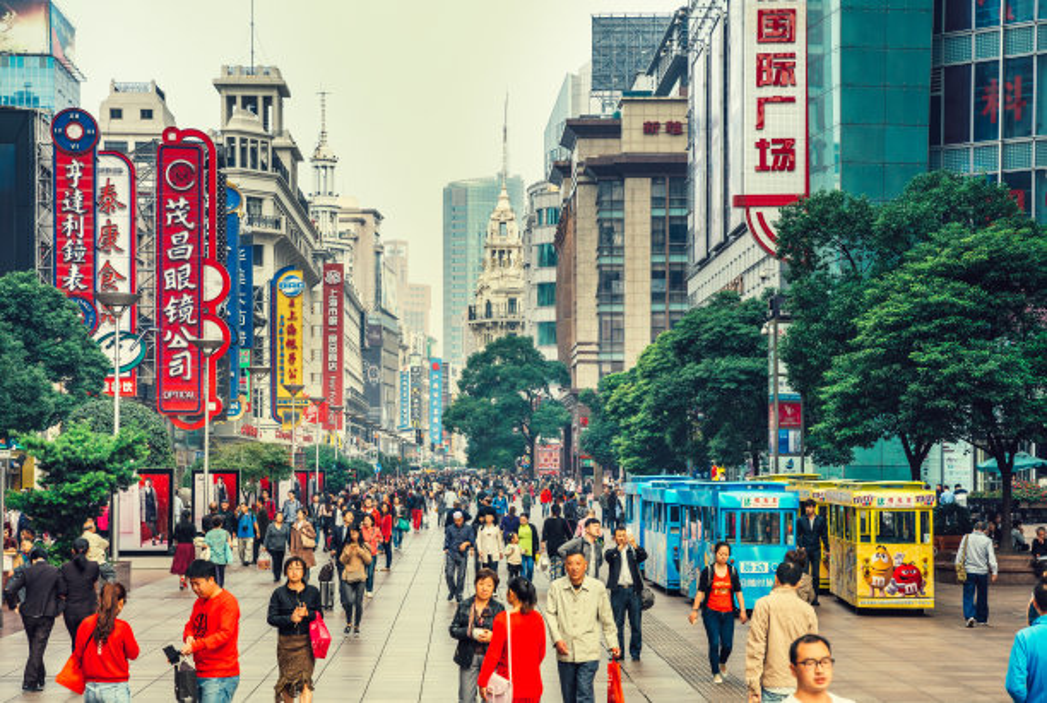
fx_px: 2040
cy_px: 352
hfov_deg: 28.8
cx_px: 524
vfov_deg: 19.6
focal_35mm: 70
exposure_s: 1/500
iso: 500
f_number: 5.6
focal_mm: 70
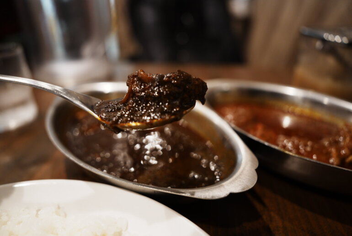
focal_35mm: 24
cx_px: 176
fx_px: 235
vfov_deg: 53.2
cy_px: 118
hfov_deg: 73.7
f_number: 2.8
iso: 800
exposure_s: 1/30
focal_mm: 24
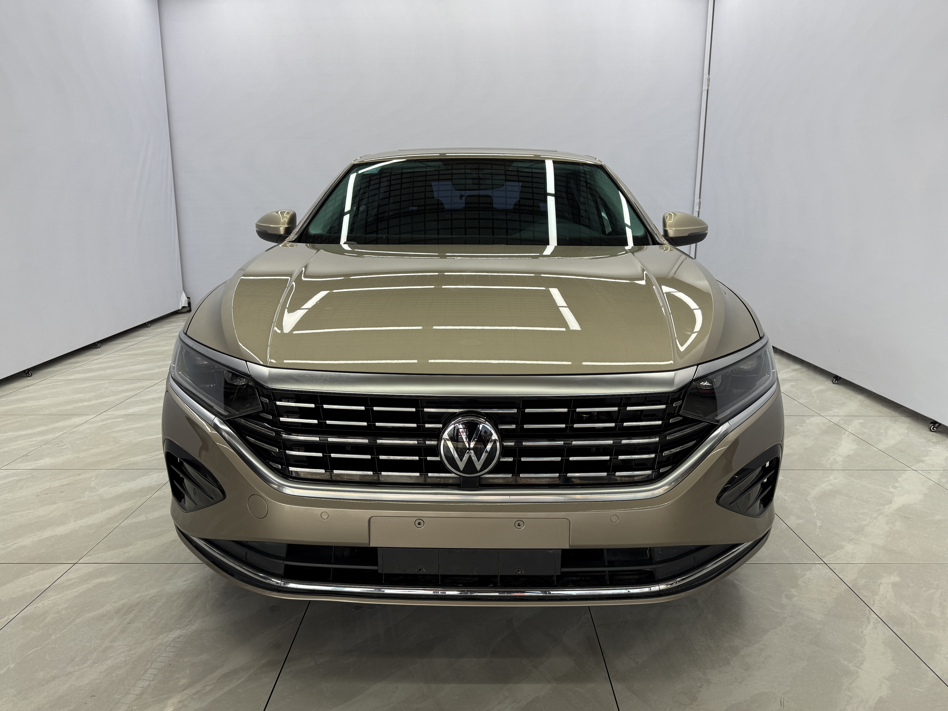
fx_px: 657
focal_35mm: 24
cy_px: 356
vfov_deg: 56.8
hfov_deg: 71.6
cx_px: 474
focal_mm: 6.76
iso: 80
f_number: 1.78
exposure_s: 1/470
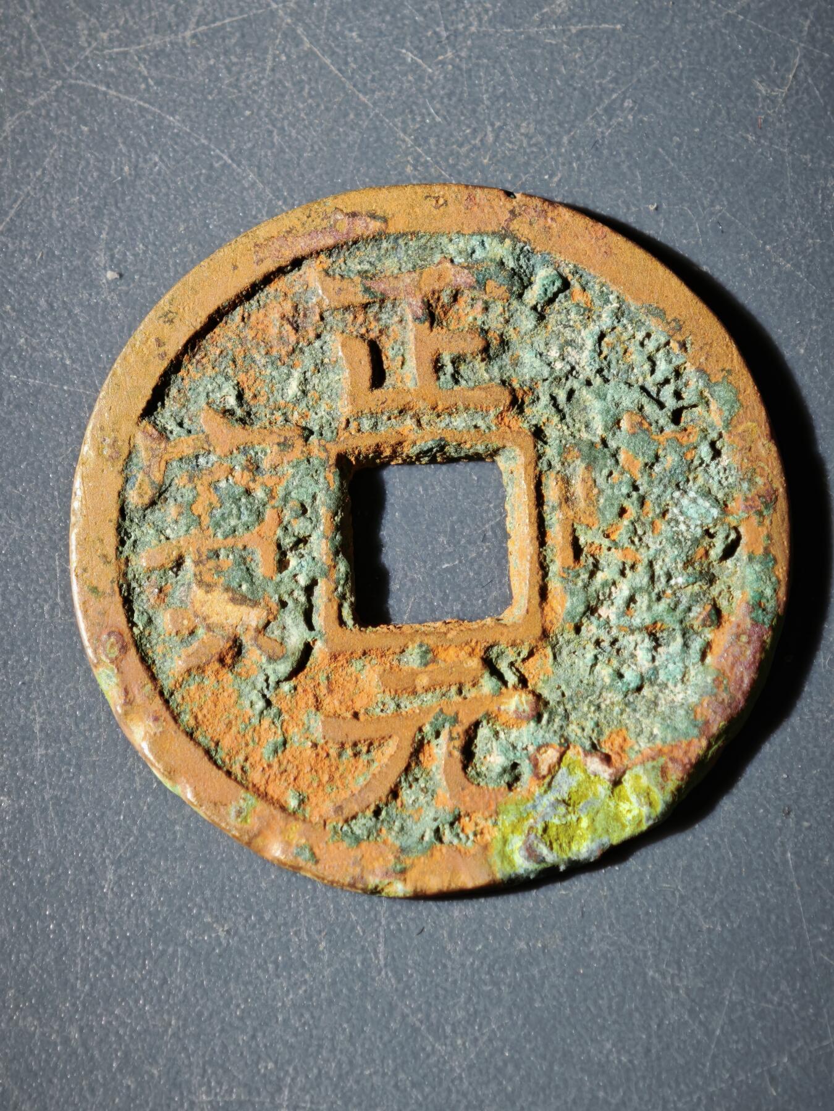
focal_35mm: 112
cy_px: 556
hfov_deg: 13.2
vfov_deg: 17.6
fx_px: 3598
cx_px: 417
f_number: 2
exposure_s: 1/100
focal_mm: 9
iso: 250
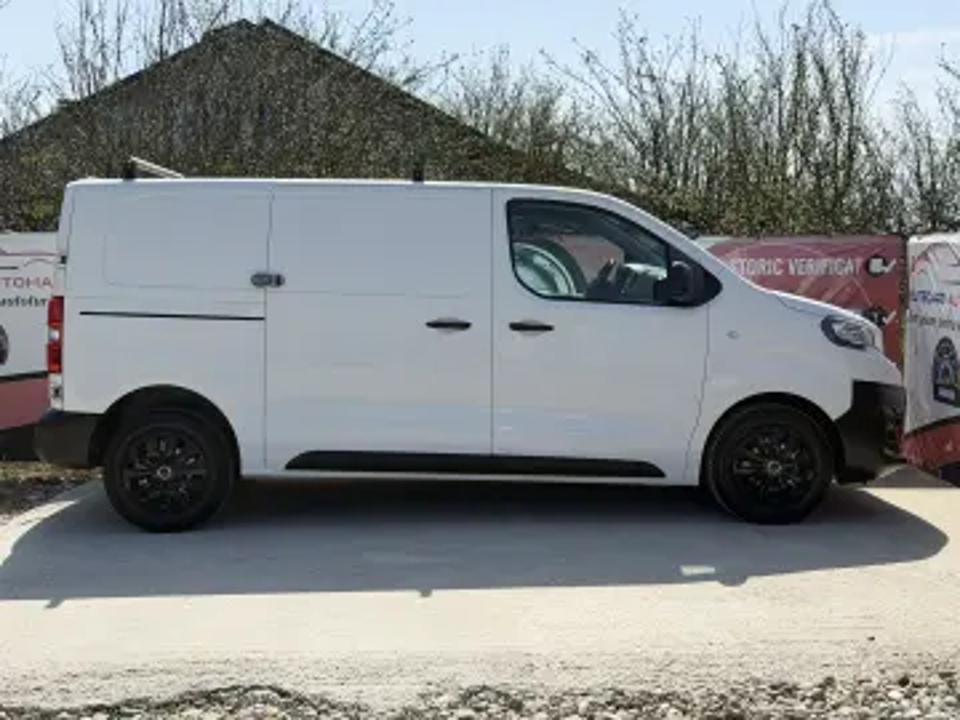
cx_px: 480
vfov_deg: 30.3
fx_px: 1331
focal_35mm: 48
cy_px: 360
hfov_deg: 39.7
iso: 80
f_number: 1.78
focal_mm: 6.76
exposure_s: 1/5587
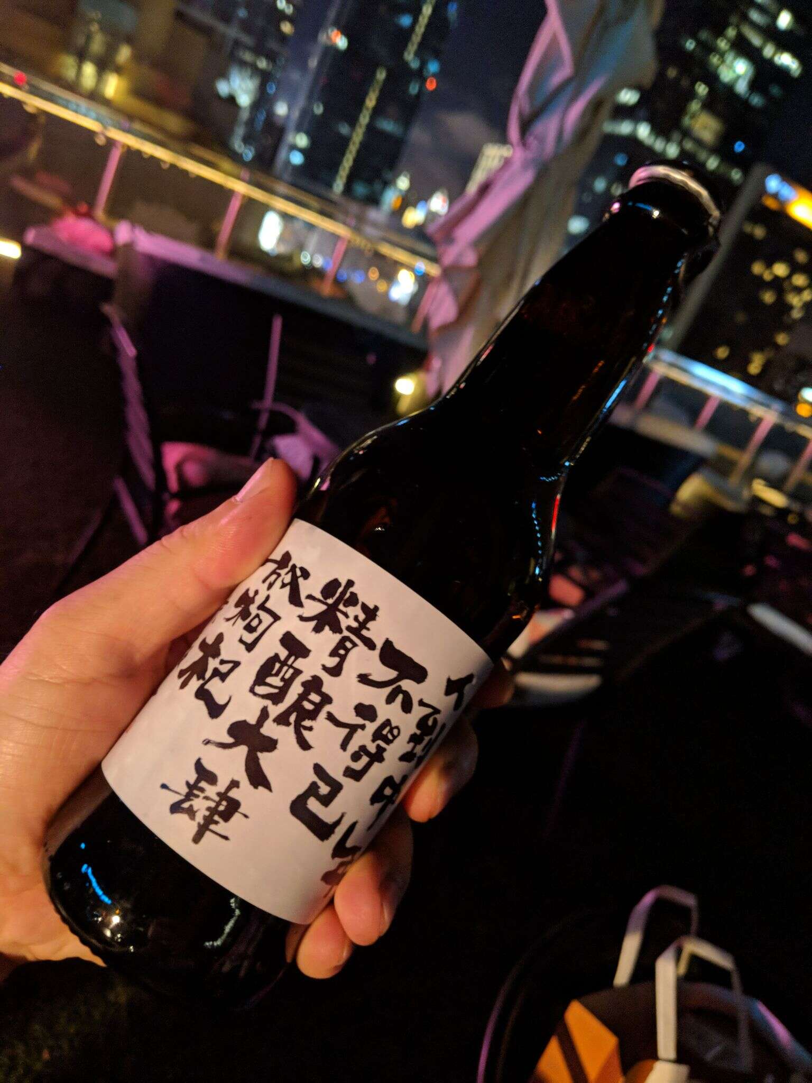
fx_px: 844
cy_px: 542
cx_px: 406
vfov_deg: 65.3
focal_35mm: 27
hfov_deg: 51.4
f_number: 1.8
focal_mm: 4.44
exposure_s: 1/15
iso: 784
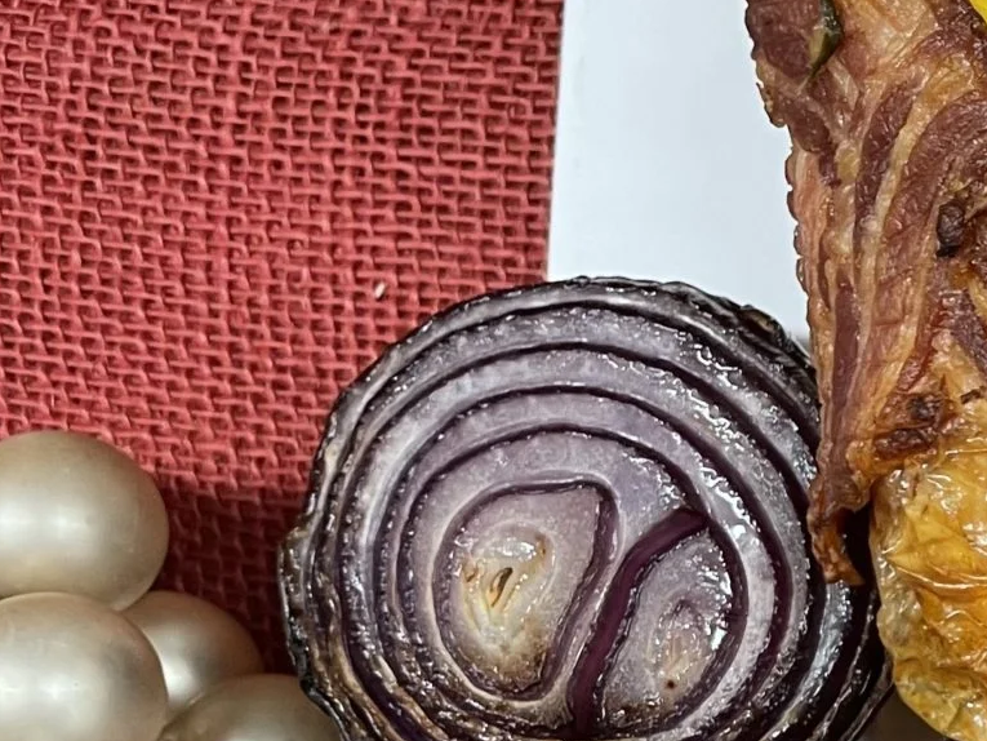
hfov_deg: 18.7
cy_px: 769
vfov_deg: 16.6
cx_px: 1640
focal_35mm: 87
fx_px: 2481
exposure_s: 1/50
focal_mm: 4.2
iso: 80
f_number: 1.6
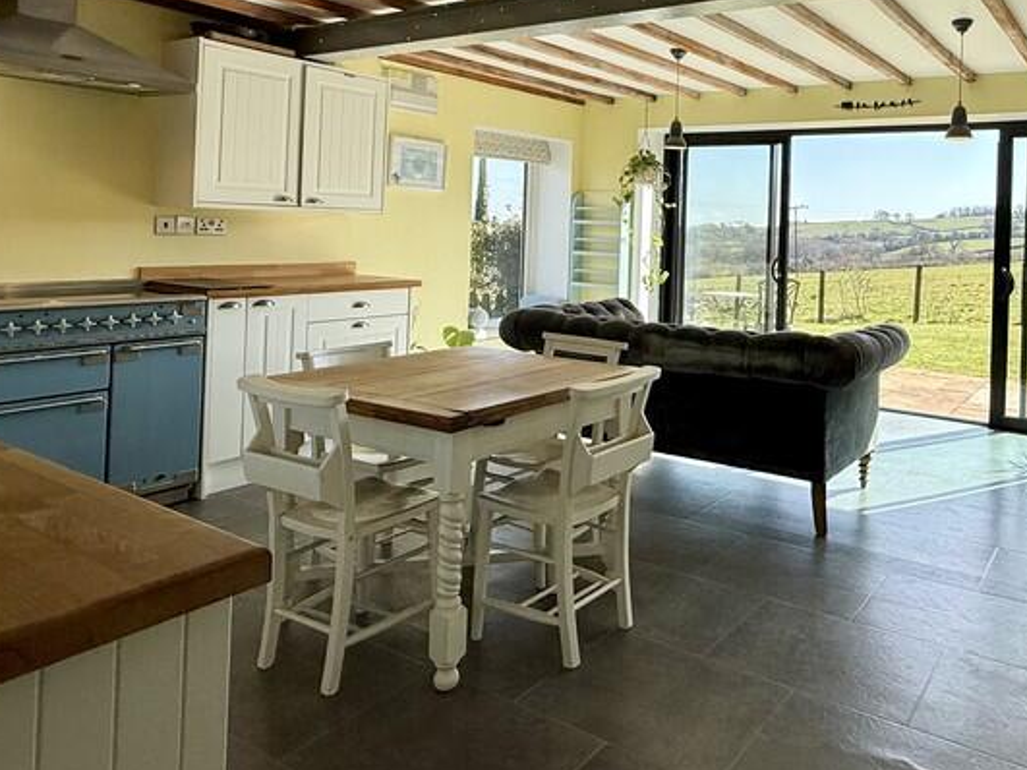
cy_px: 222
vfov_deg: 49.9
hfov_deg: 63.0
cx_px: 716
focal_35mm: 27
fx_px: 801
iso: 64
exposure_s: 1/830
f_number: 2.2
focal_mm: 2.22
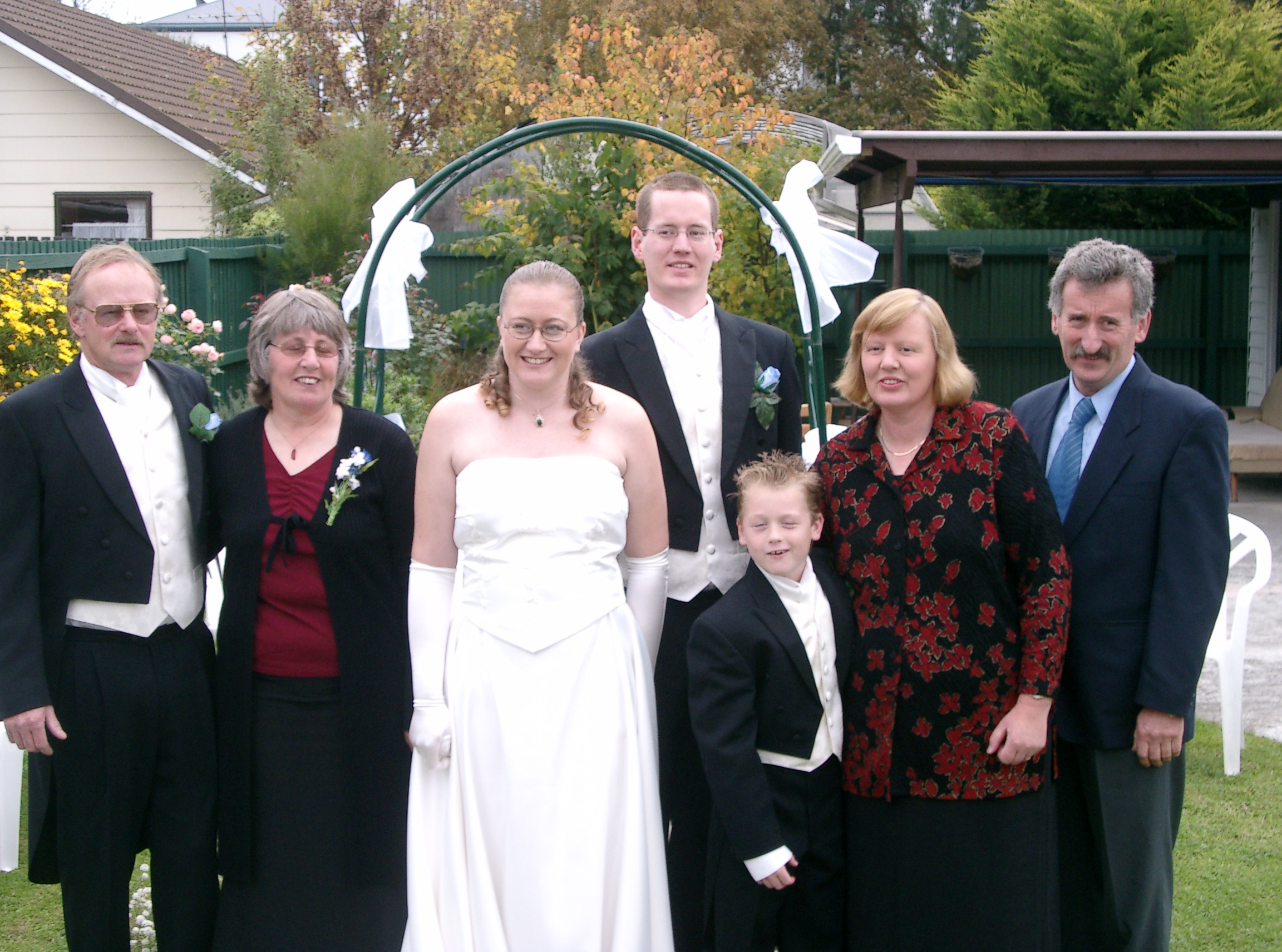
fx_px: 2289
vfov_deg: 23.5
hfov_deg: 31.3
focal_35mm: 62
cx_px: 641
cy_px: 476
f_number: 3.4
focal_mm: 12.6
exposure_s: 1/160
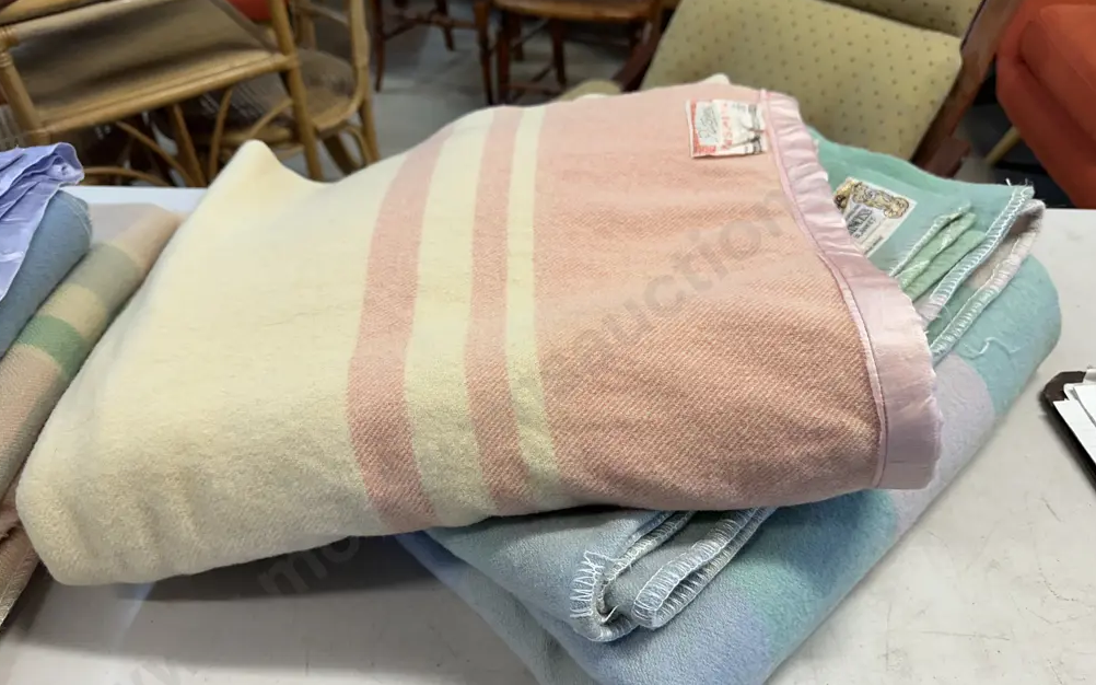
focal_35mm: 26
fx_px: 777
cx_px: 548
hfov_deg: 70.4
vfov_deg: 47.5
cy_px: 383
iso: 125
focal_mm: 6.86
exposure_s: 1/100
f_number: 1.78
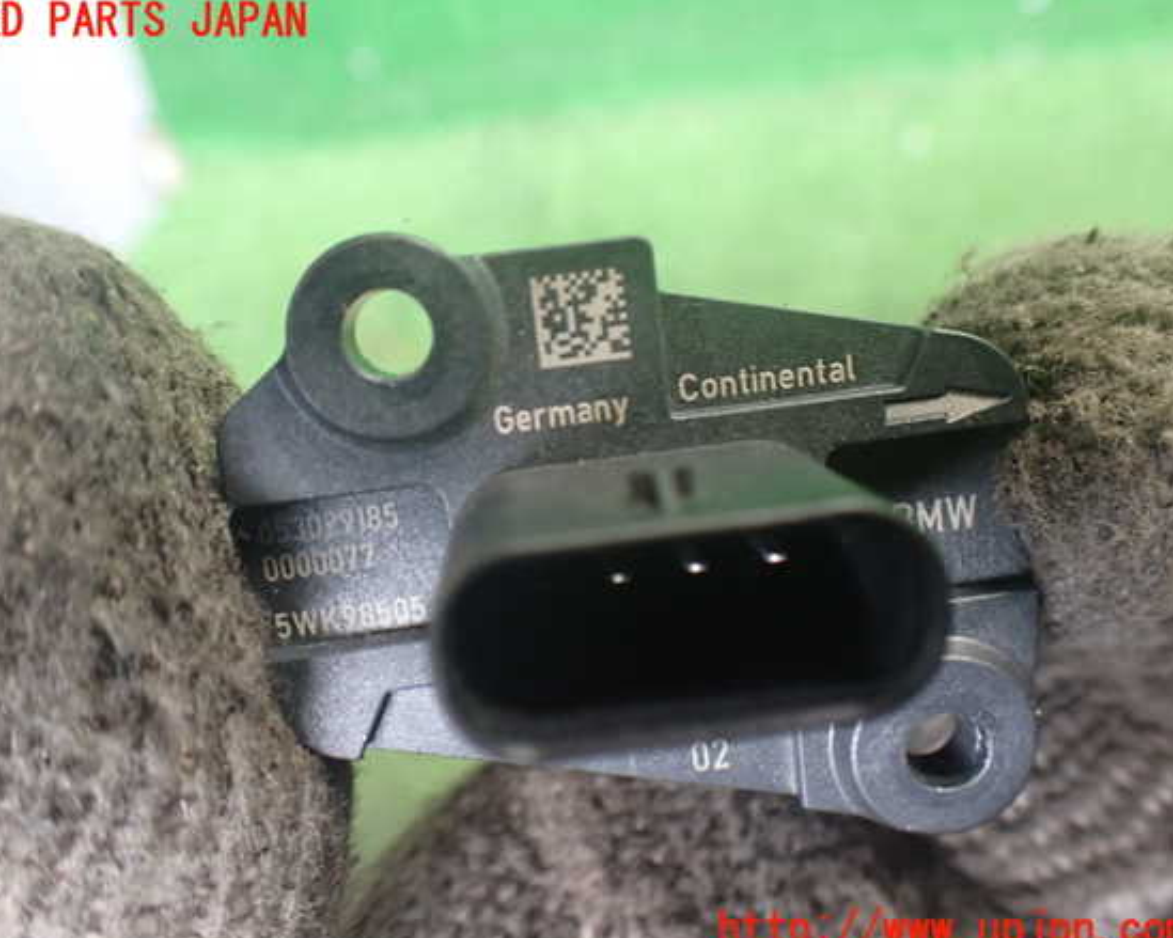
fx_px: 1111
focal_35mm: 32
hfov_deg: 55.6
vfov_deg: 45.8
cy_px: 476
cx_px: 560
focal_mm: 5.4
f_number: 2.3
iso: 800
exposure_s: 1/40
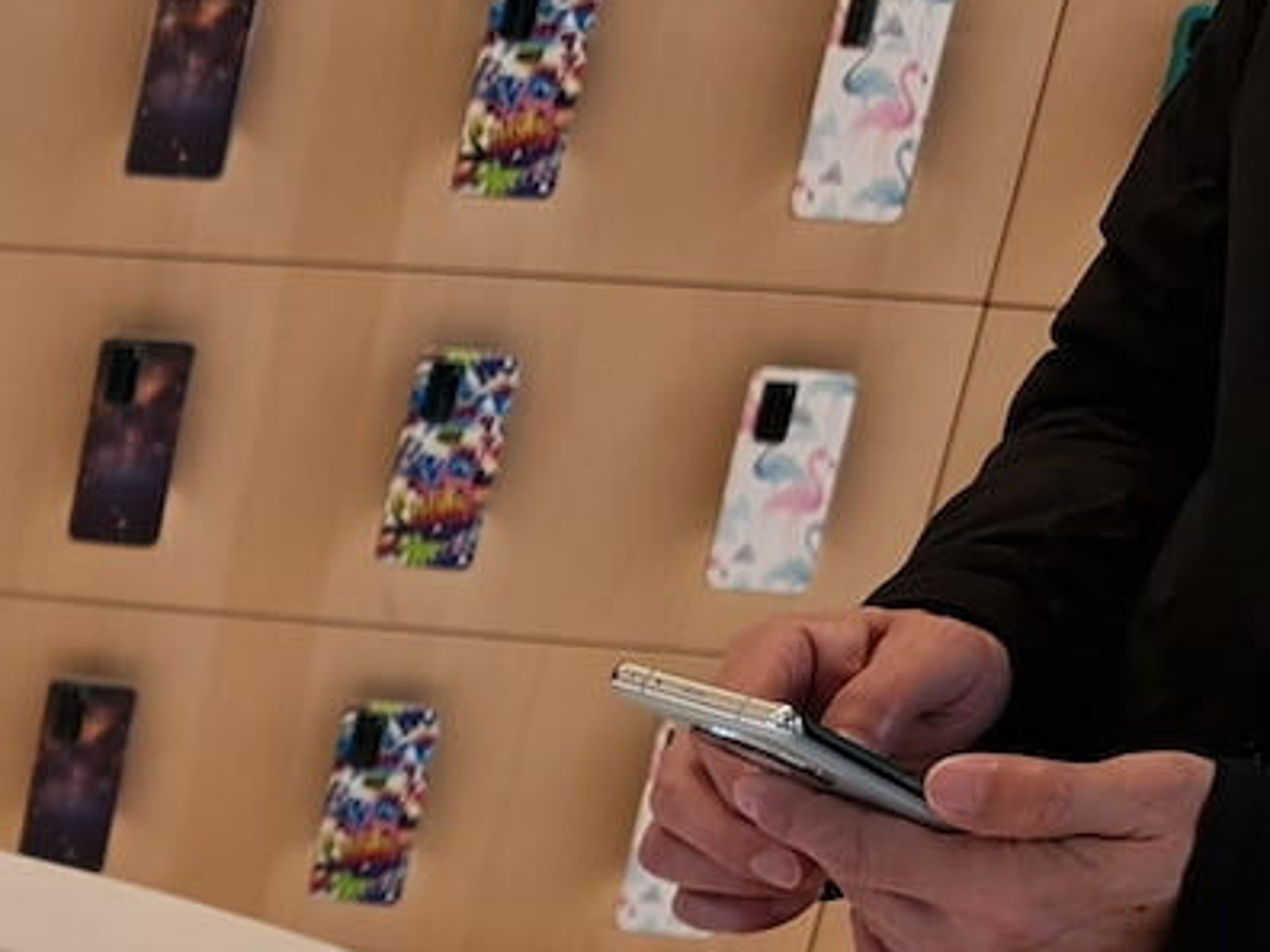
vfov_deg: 13.1
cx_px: -1132
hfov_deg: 16.0
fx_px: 3706
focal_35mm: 101
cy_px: 1750
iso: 50
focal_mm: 7
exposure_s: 1/100
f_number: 1.8
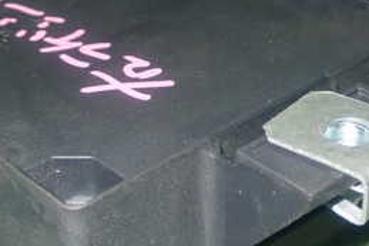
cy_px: 112
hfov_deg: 19.2
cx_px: 120
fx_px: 1087
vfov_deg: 12.9
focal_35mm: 106
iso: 800
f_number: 9
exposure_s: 1/40
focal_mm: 7.84
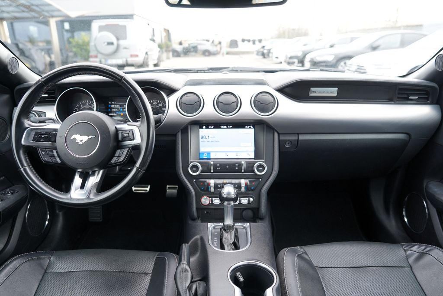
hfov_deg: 73.7
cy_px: 148
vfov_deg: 53.1
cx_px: 222
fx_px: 295
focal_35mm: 24
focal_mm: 24
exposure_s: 1/60
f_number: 4
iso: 320
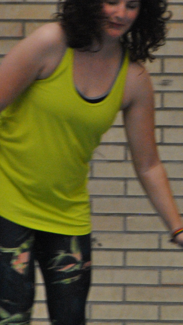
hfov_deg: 1.4
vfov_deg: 2.5
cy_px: 124
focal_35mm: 862
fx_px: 7435
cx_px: 243
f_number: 6.3
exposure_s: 1/160
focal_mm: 200
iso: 800
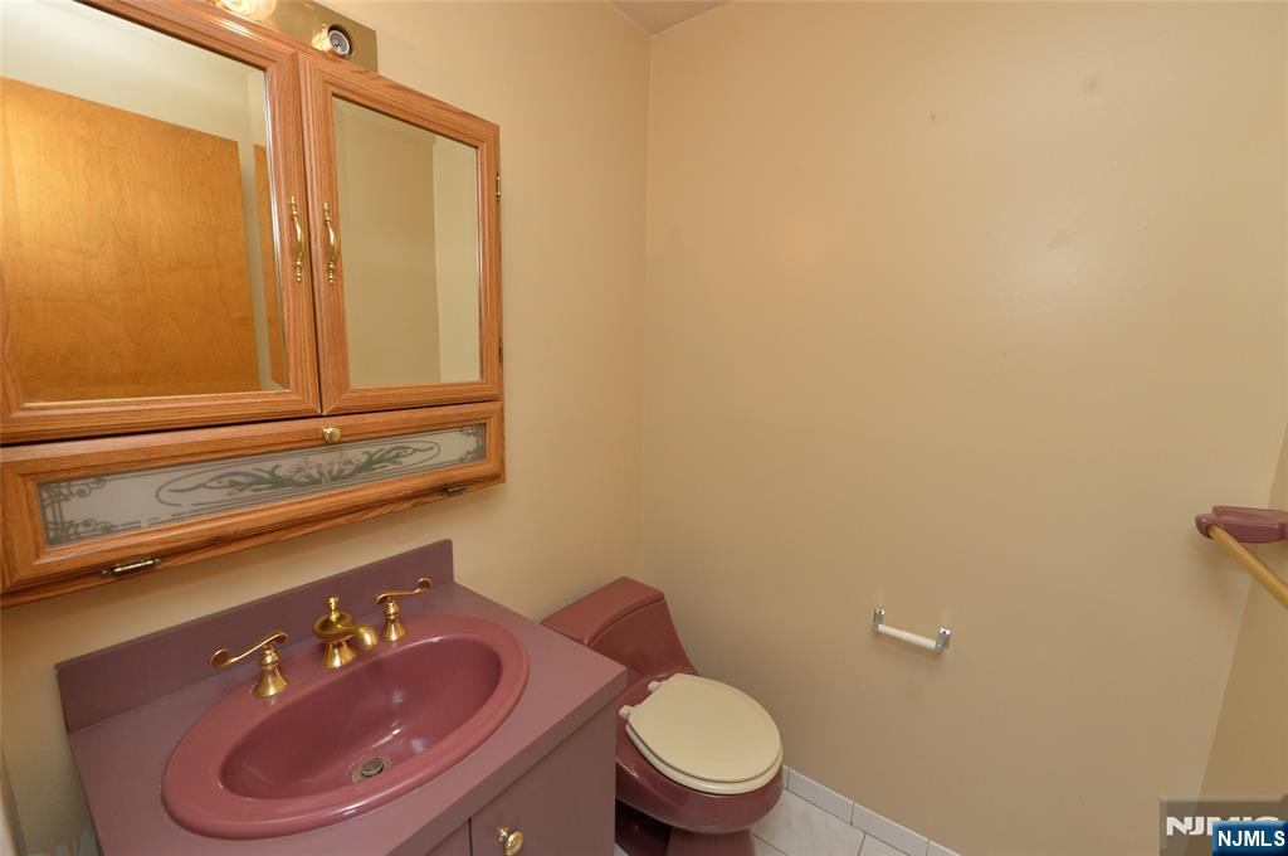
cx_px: 644
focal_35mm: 14
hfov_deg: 104.3
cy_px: 428
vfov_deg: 81.1
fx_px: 500
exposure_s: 1/250
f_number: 5.6
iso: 1600
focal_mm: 14
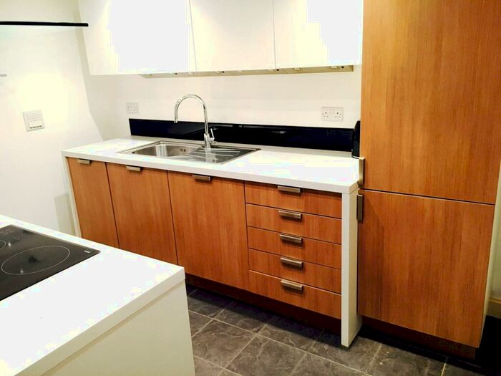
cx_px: 250
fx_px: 420
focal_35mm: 29
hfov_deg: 61.7
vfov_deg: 48.2
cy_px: 188
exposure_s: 1/33
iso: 250
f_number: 2.2
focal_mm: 4.15
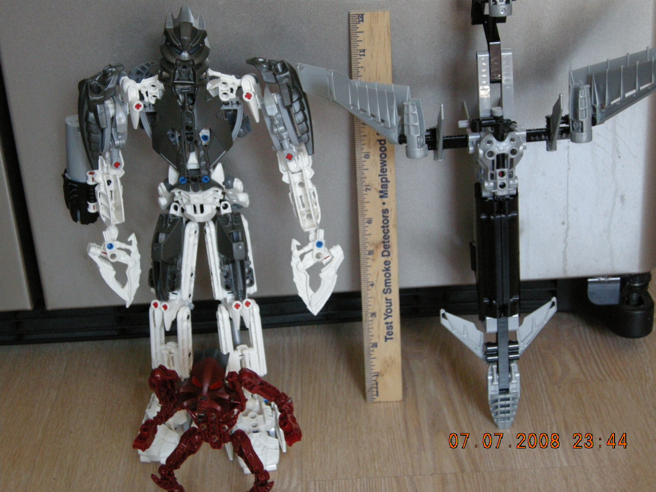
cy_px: 246
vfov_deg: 24.4
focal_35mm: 60
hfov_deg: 32.2
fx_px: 1137
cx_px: 328
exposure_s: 1/68
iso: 400
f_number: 3.5
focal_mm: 12.9
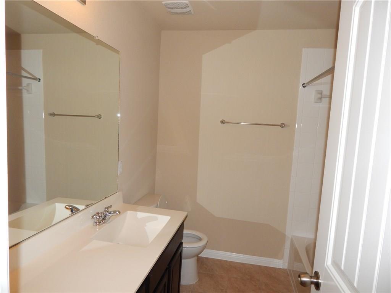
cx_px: 196
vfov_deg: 61.1
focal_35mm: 22
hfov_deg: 76.4
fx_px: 248
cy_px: 146
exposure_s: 1/30
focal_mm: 4
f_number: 3
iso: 200
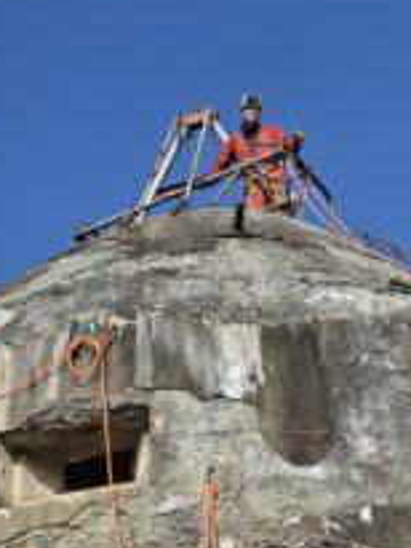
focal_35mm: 118
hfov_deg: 12.6
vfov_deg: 16.7
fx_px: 1866
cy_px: 257
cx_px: 271
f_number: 2.4
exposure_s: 1/2551
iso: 50
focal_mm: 7.9
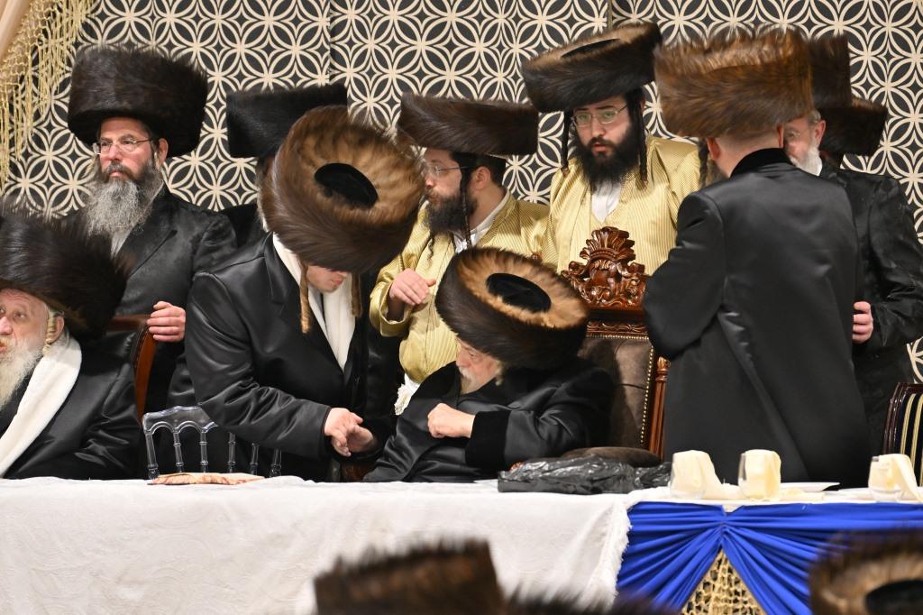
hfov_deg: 6.9
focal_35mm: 300
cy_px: 308
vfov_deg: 4.6
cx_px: 462
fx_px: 7689
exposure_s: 1/200
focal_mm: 200
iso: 500
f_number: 2.8
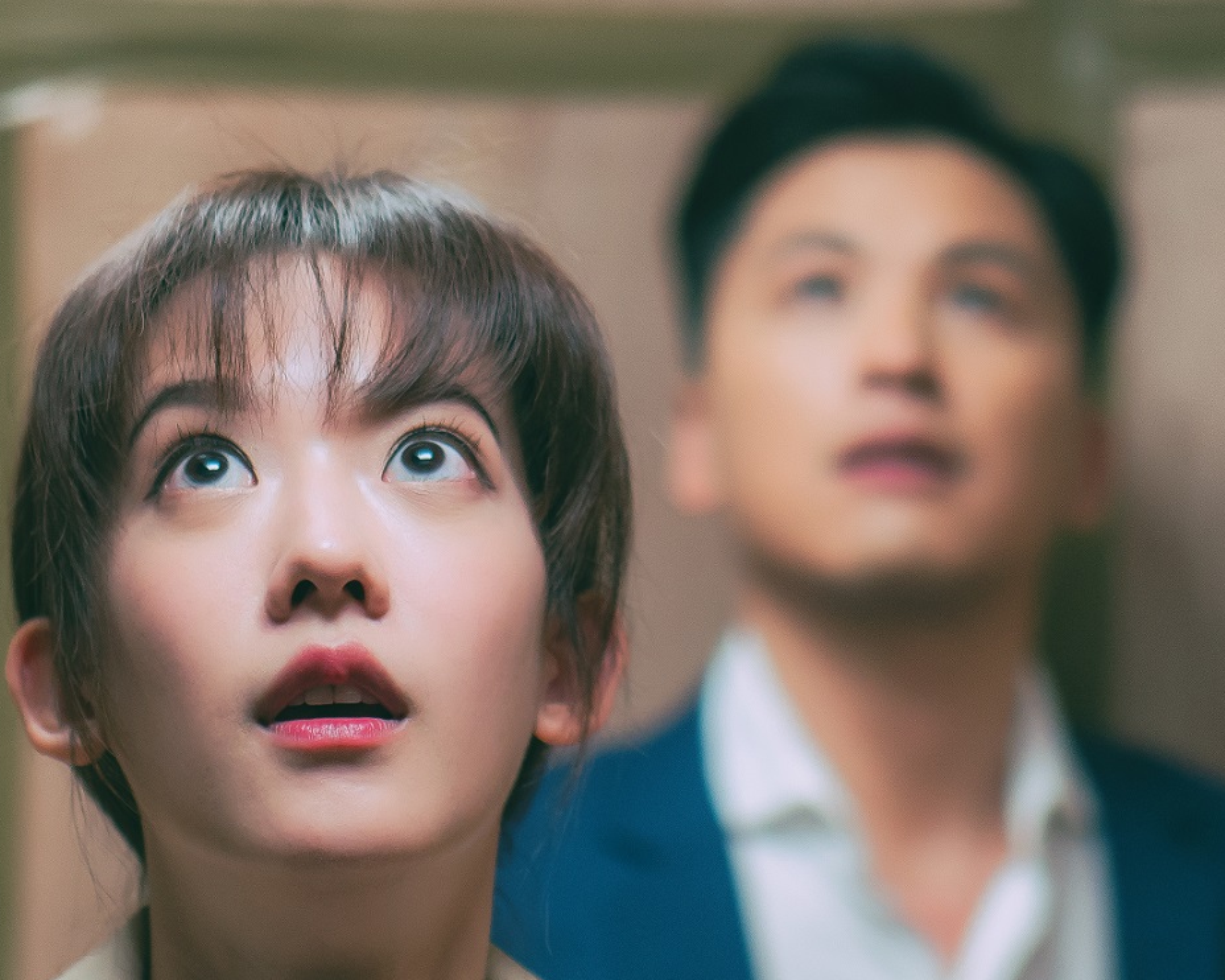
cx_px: 590
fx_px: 6887
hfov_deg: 10.2
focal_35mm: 190
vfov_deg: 8.1
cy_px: 784
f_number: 1.2
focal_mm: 43
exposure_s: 1/160
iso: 640
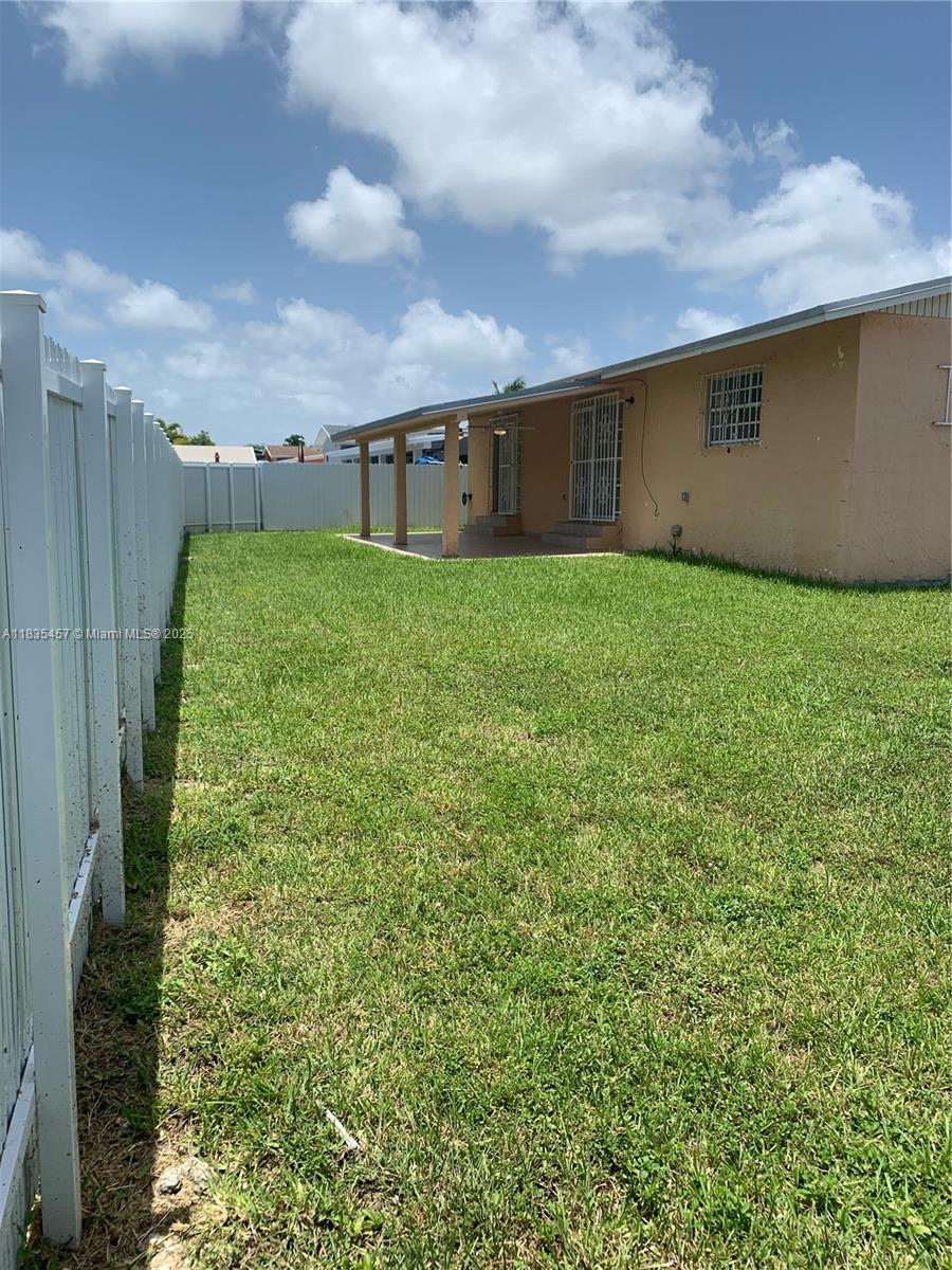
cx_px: 476
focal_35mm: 26
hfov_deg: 53.1
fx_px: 953
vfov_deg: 67.3
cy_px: 635
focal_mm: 4.25
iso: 25
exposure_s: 1/2833
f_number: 1.8
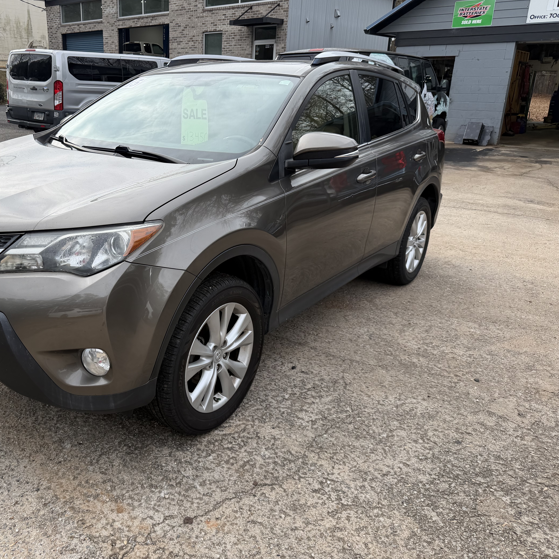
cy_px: 279
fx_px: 530
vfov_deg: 55.6
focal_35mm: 29
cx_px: 182
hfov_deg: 54.4
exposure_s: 1/1522
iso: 80
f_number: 1.78
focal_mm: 6.76
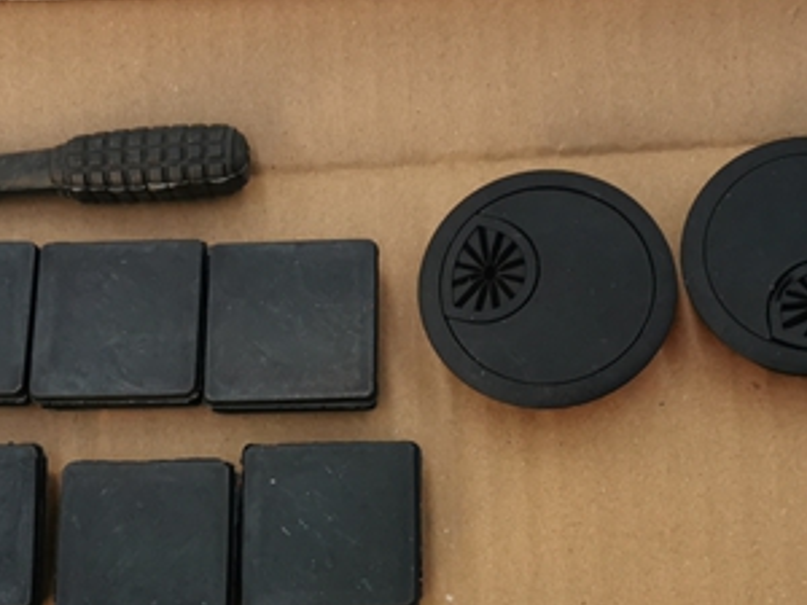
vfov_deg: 20.1
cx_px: 382
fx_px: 1679
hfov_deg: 27.0
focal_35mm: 72
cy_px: 540
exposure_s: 1/50
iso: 200
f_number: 1.8
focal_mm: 5.58
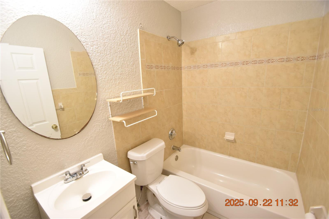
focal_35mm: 15
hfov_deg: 100.4
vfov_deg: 77.3
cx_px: 164
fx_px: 137
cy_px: 110
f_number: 4
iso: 800
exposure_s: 1/30
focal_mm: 10
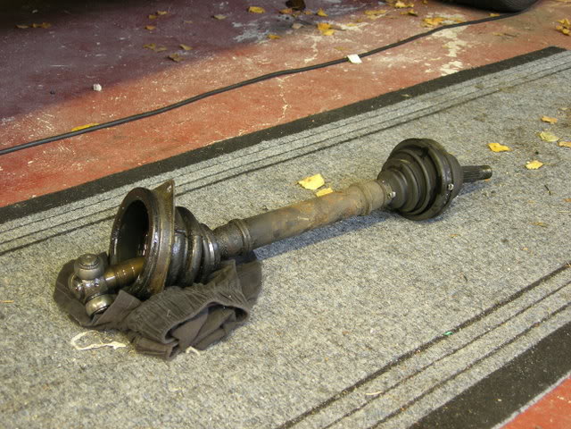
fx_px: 841
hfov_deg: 37.5
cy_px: 214
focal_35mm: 51
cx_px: 286
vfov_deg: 28.6
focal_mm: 10.6
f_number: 3.2
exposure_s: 1/3.7
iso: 113
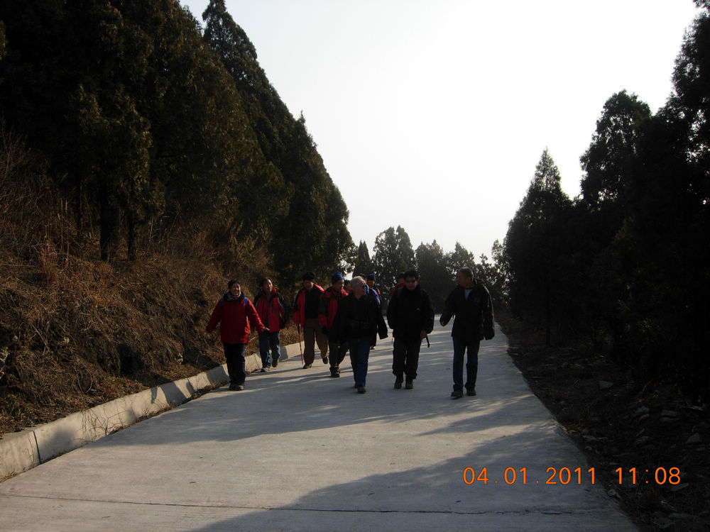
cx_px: 355
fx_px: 738
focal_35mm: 36
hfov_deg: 51.4
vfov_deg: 39.7
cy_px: 266
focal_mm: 7.5
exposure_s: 1/527
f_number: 4.3
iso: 50
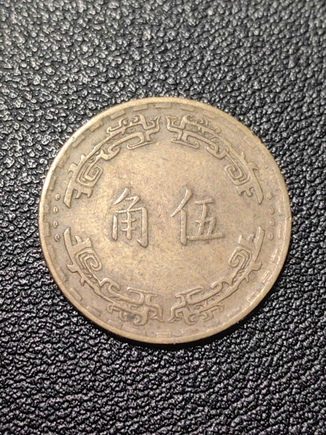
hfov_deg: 21.0
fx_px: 879
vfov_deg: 27.8
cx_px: 163
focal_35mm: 70
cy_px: 218
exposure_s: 1/100
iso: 125
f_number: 2
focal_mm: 5.75
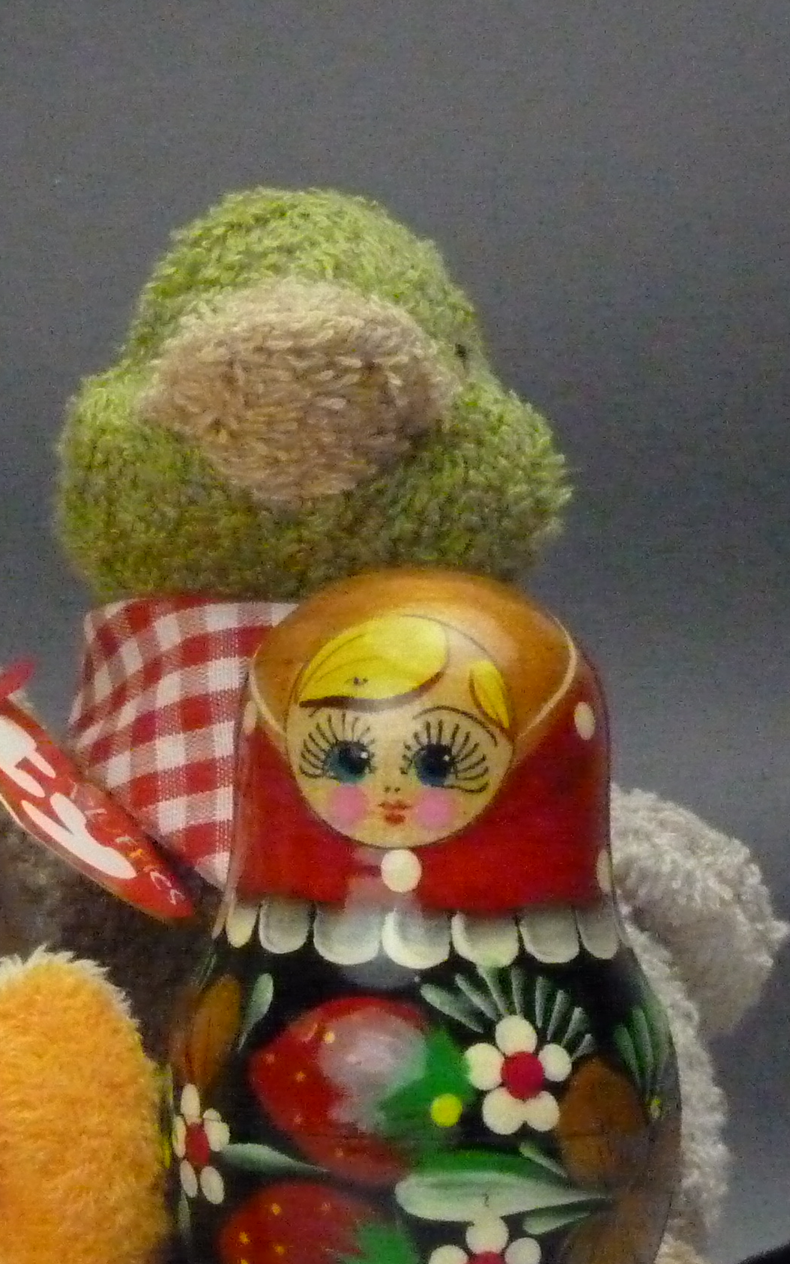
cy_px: 457
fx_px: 6062
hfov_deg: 7.3
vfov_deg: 11.9
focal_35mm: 176
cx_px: -539
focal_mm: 12.4
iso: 1600
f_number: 6.3
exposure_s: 1/400
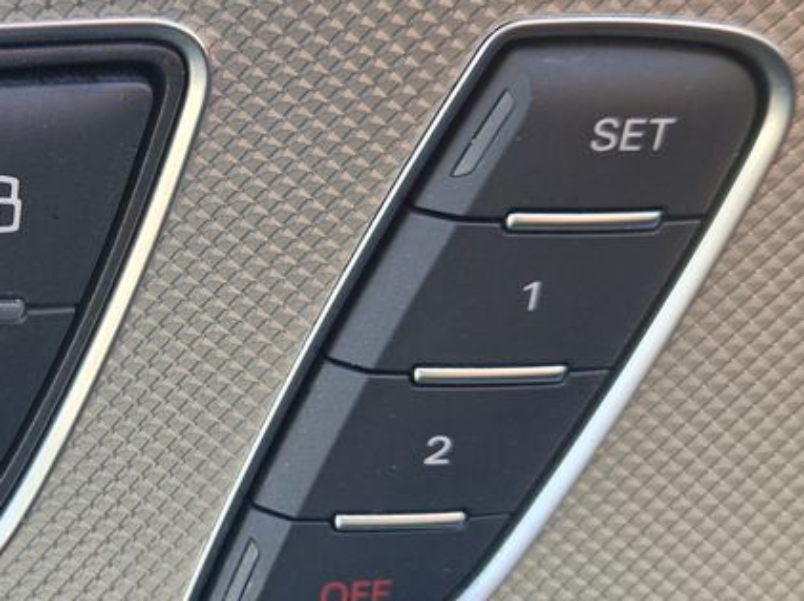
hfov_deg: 33.2
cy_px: 296
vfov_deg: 26.1
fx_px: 1300
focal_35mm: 56
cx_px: 136
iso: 80
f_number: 1.8
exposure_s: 1/180
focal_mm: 5.4
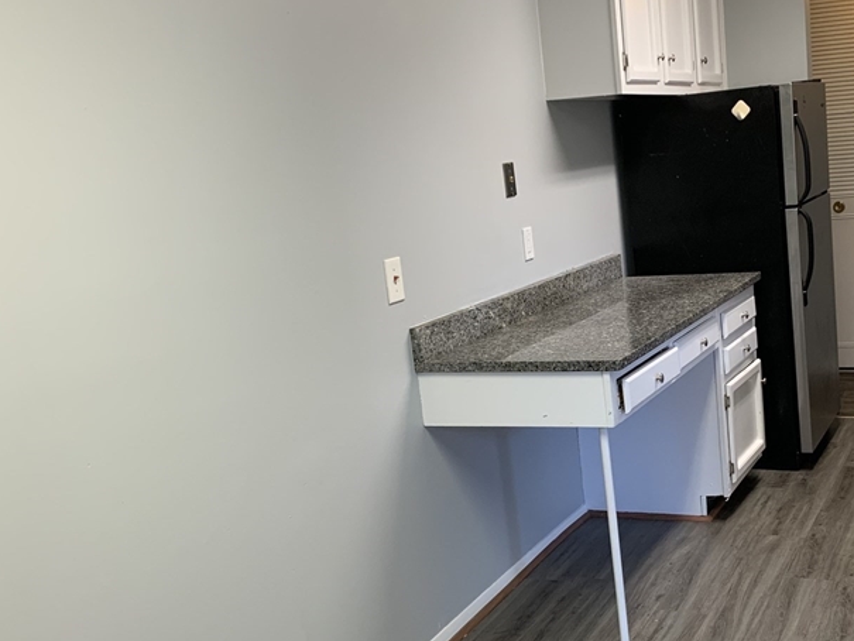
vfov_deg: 32.8
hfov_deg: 41.6
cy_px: 376
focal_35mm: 44
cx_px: 648
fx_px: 1086
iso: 100
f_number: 1.8
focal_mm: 4.25
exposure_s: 1/60
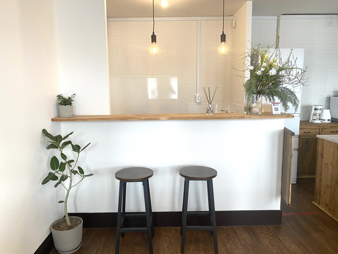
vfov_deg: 53.1
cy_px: 127
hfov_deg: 67.3
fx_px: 254
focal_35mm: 26
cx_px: 169
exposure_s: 1/50
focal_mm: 4.25
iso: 64
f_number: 1.8
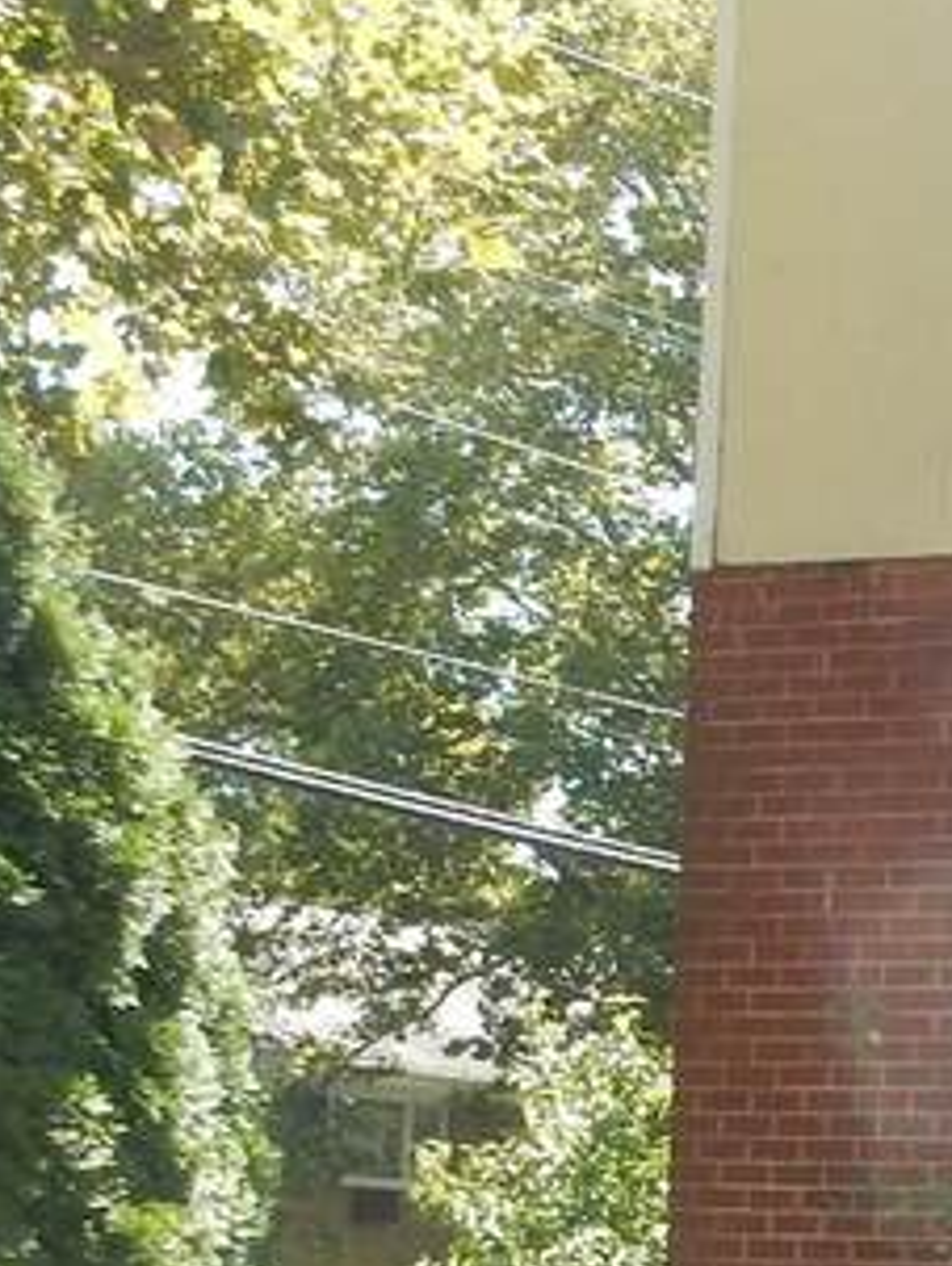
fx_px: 4650
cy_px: 1291
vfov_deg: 15.2
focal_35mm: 127
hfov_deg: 10.8
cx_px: 1858
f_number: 4.8
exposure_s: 1/100
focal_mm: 5.4
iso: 125
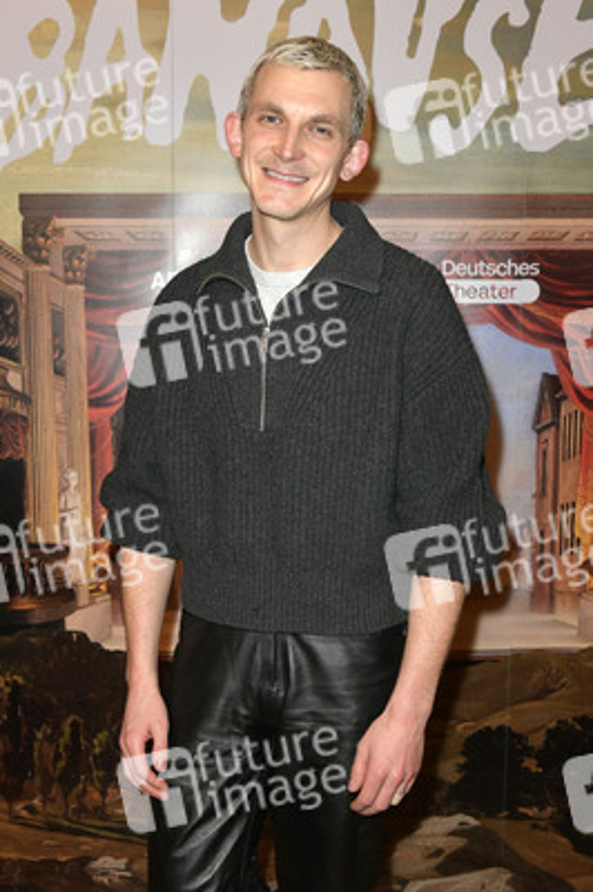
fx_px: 866
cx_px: 296
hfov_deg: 37.8
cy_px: 446
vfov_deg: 54.5
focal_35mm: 35
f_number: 5.6
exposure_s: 1/125
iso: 2000
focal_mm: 35
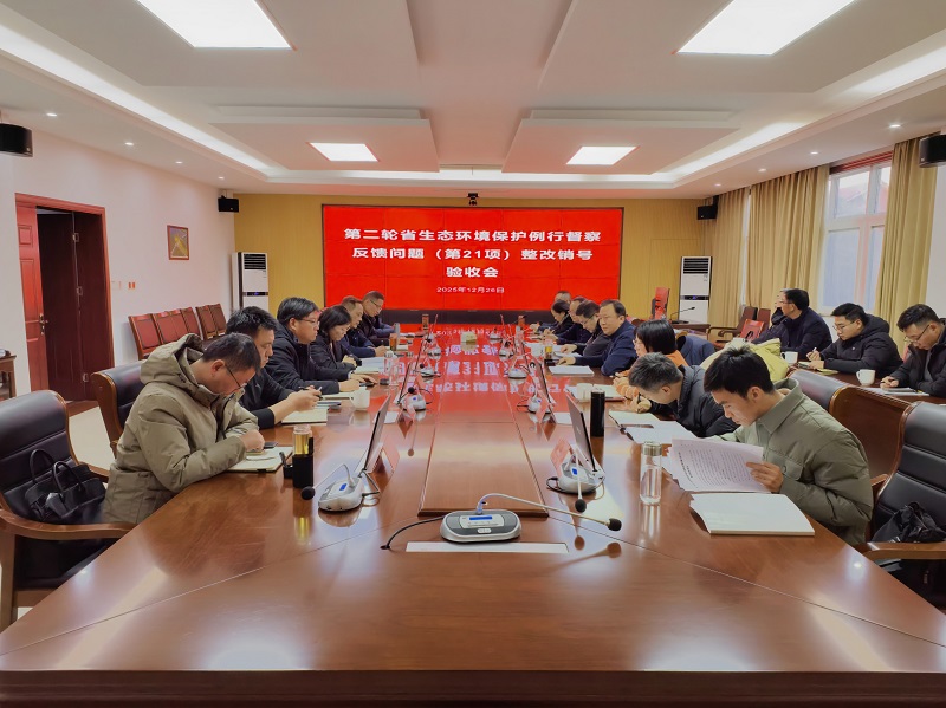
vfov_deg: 56.8
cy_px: 354
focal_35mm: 24
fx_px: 655
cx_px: 473
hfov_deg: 71.6
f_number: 4
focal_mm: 5.8
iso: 320
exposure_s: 1/50
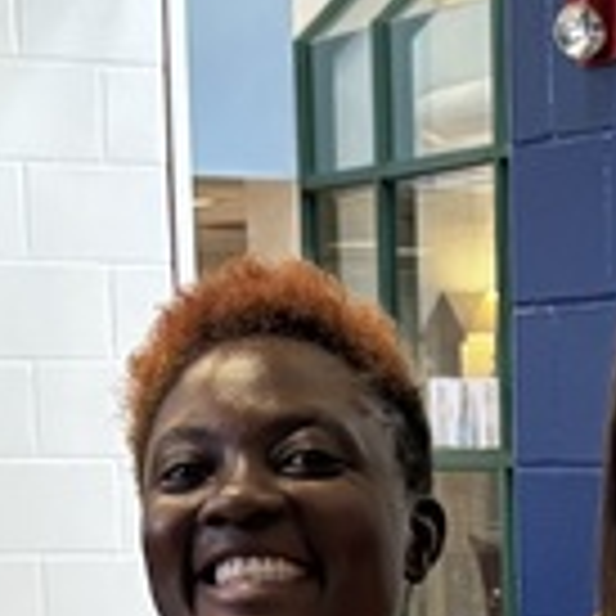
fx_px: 3463
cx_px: 782
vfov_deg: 9.5
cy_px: 1219
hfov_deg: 10.0
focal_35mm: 172
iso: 200
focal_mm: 5.96
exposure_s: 1/60
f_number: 1.6
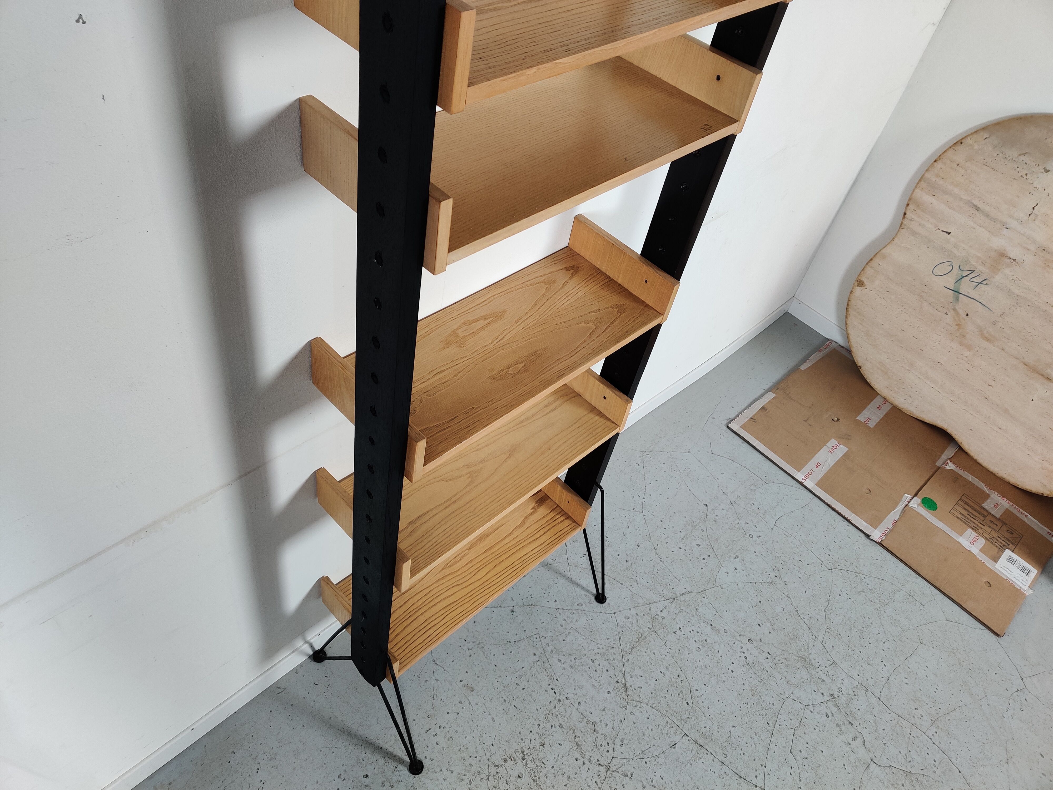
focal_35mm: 27
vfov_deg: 51.4
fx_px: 821
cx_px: 526
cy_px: 395
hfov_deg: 65.3
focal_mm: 4.75
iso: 250
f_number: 1.65
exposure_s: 1/100
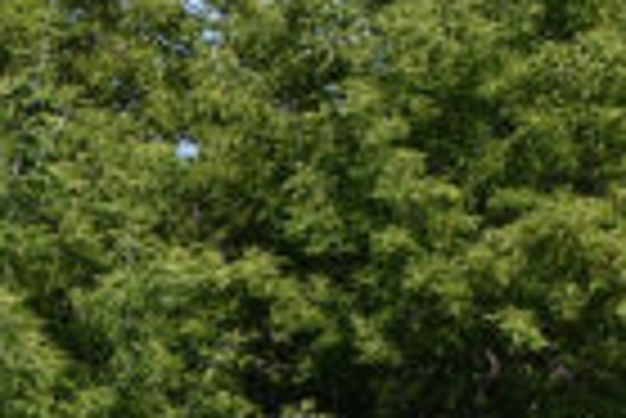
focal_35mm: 605
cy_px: 1117
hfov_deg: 3.3
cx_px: 1788
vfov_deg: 2.3
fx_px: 10531
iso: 110
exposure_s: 1/250
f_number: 8
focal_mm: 55
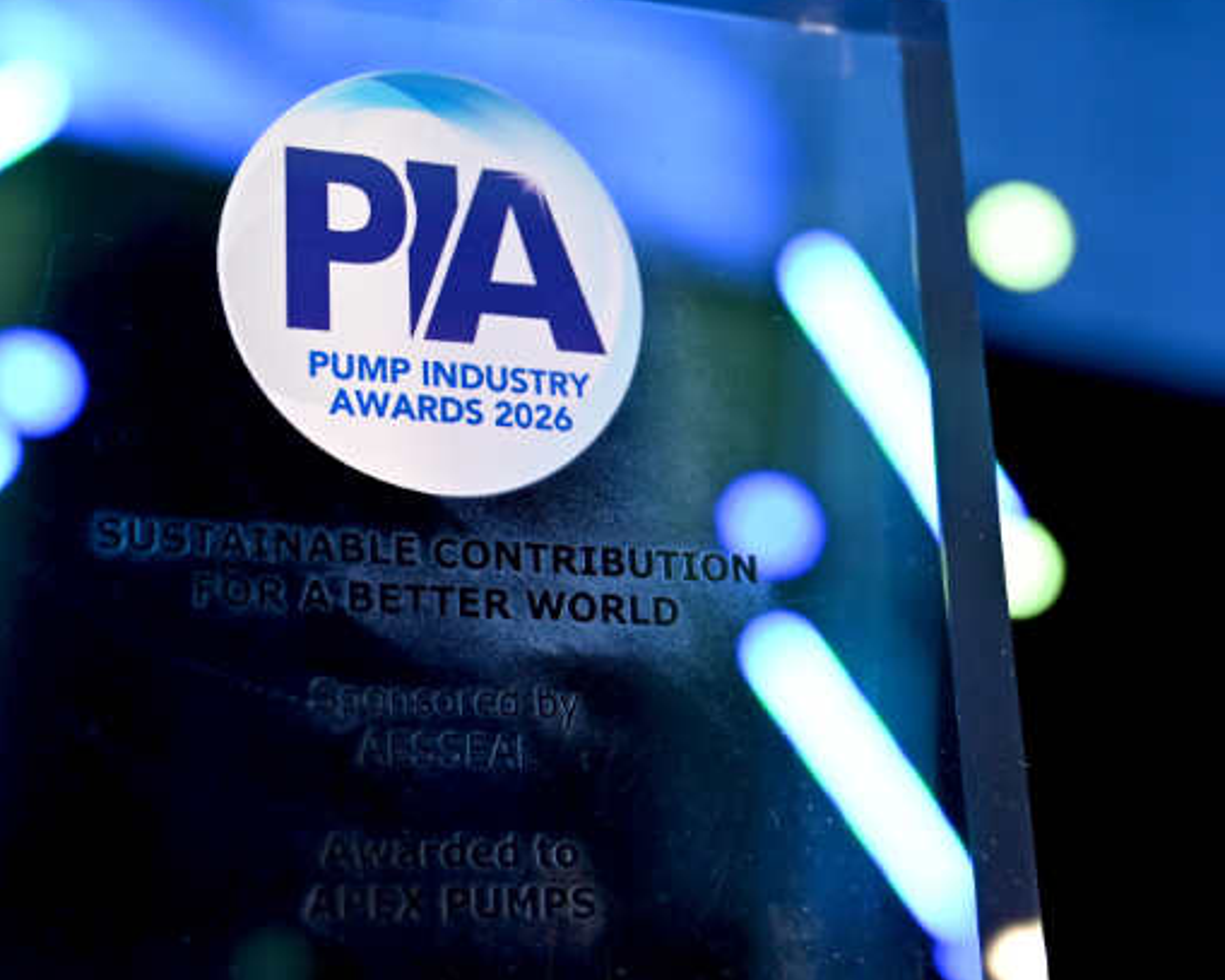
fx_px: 2139
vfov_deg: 25.7
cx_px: 383
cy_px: 374
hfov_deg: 31.6
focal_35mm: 59
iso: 1250
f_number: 3.5
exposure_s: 1/125
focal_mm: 40
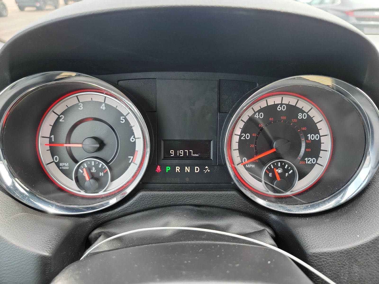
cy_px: 142
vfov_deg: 56.8
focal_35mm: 24
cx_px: 190
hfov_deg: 71.6
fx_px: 263
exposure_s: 1/59
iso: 121
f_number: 1.8
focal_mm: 6.7
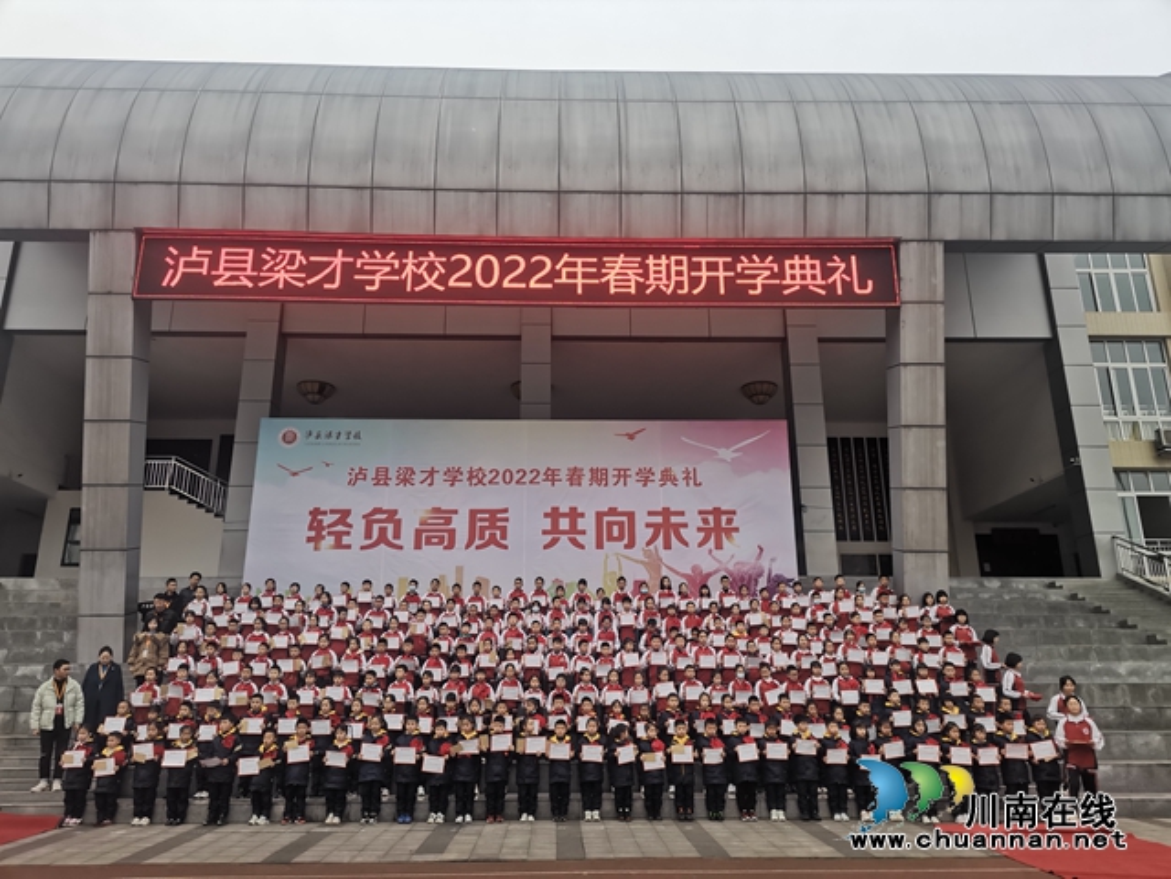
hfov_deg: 67.3
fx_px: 880
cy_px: 440
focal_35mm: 26
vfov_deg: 53.1
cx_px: 586
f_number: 1.8
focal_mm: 4.75
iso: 64
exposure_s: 1/99.9
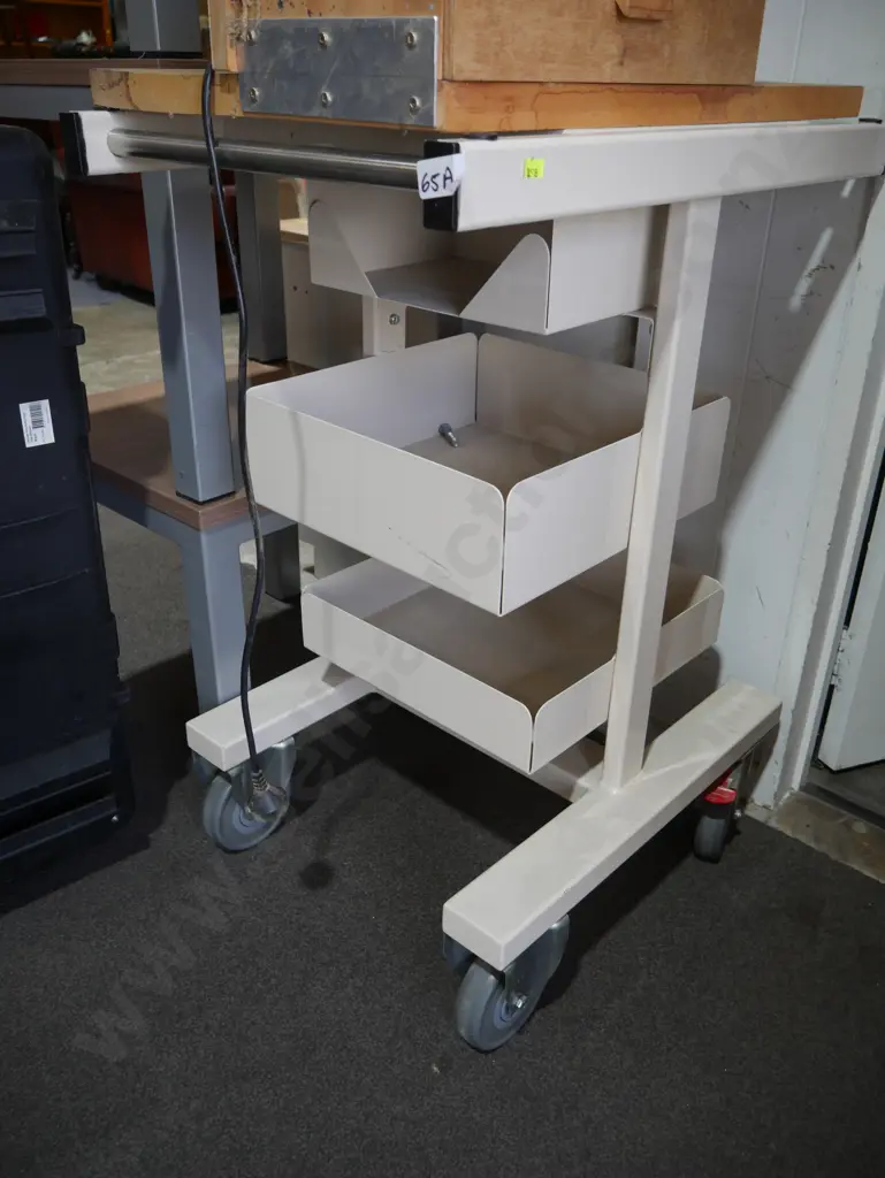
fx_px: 954
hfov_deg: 49.8
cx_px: 442
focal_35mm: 28
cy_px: 589
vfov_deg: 63.4
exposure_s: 1/80
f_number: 3.5
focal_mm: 14
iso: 200
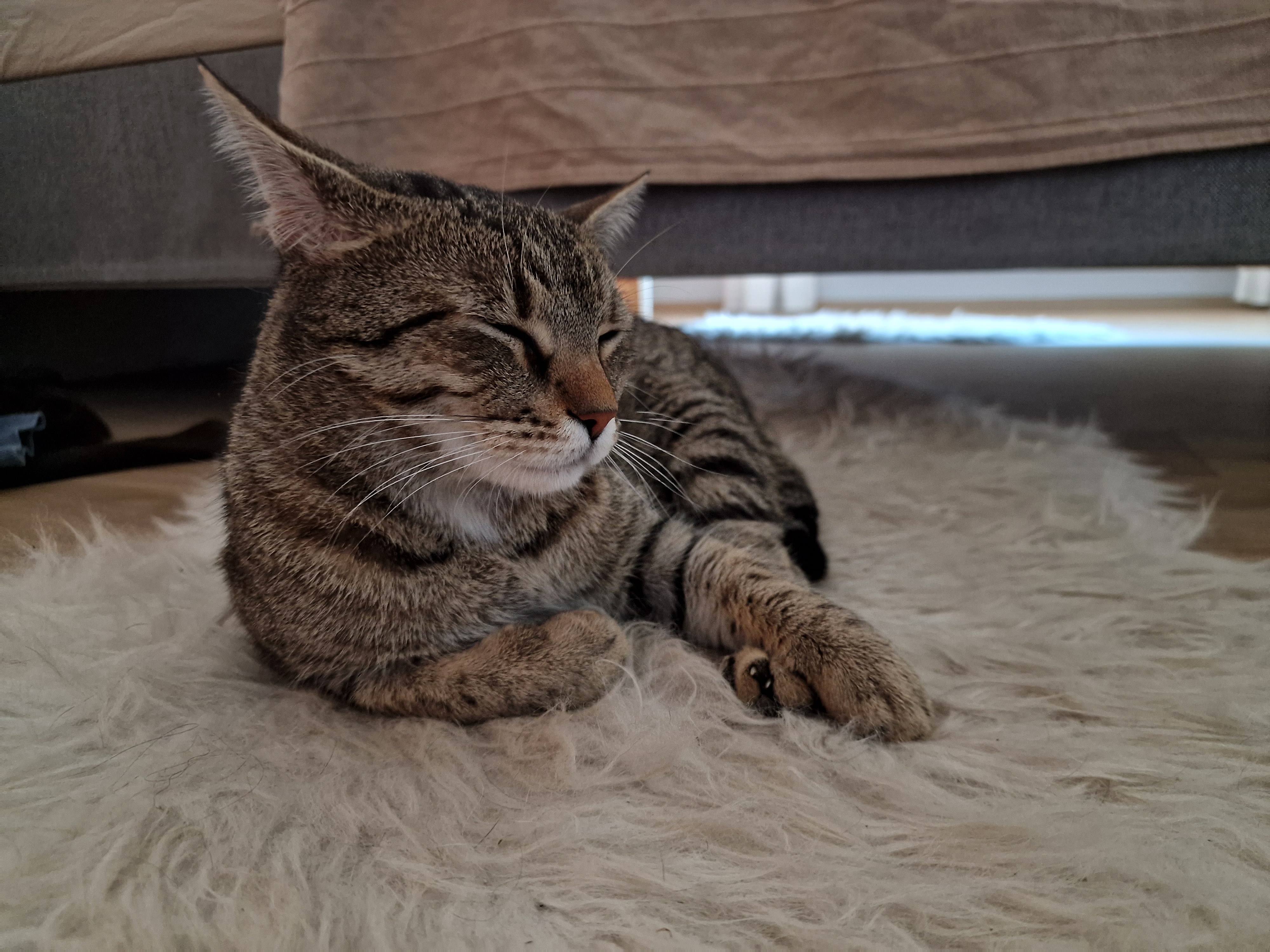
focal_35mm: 23
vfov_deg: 58.9
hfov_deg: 73.9
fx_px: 844
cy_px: 476
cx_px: 635
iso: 500
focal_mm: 6.4
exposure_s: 1/14
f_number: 1.8
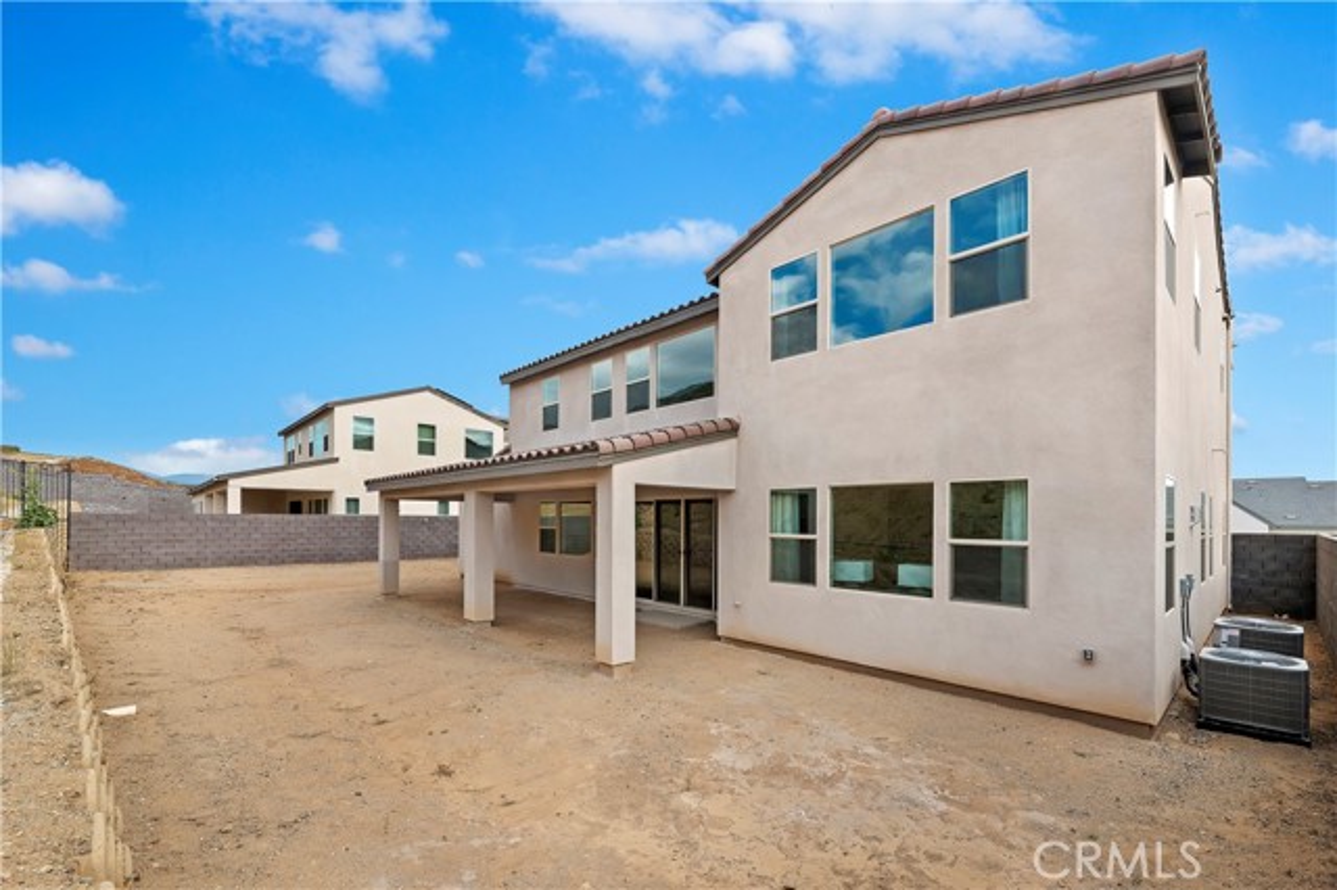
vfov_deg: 81.1
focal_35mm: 14
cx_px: 668
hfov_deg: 104.3
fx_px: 520
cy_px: 445
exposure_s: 1/125
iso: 500
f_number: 14
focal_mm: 14
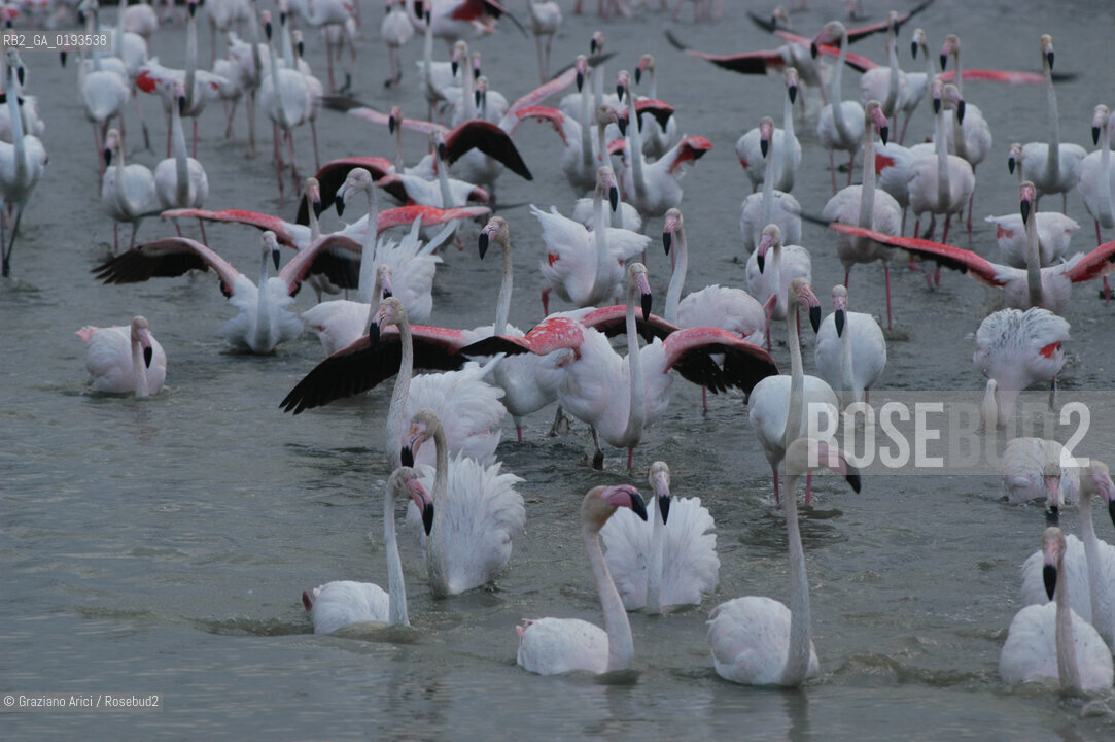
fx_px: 7891
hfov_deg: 8.1
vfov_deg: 5.4
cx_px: 558
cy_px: 371
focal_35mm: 255
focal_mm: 170
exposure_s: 1/250
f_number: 6.3
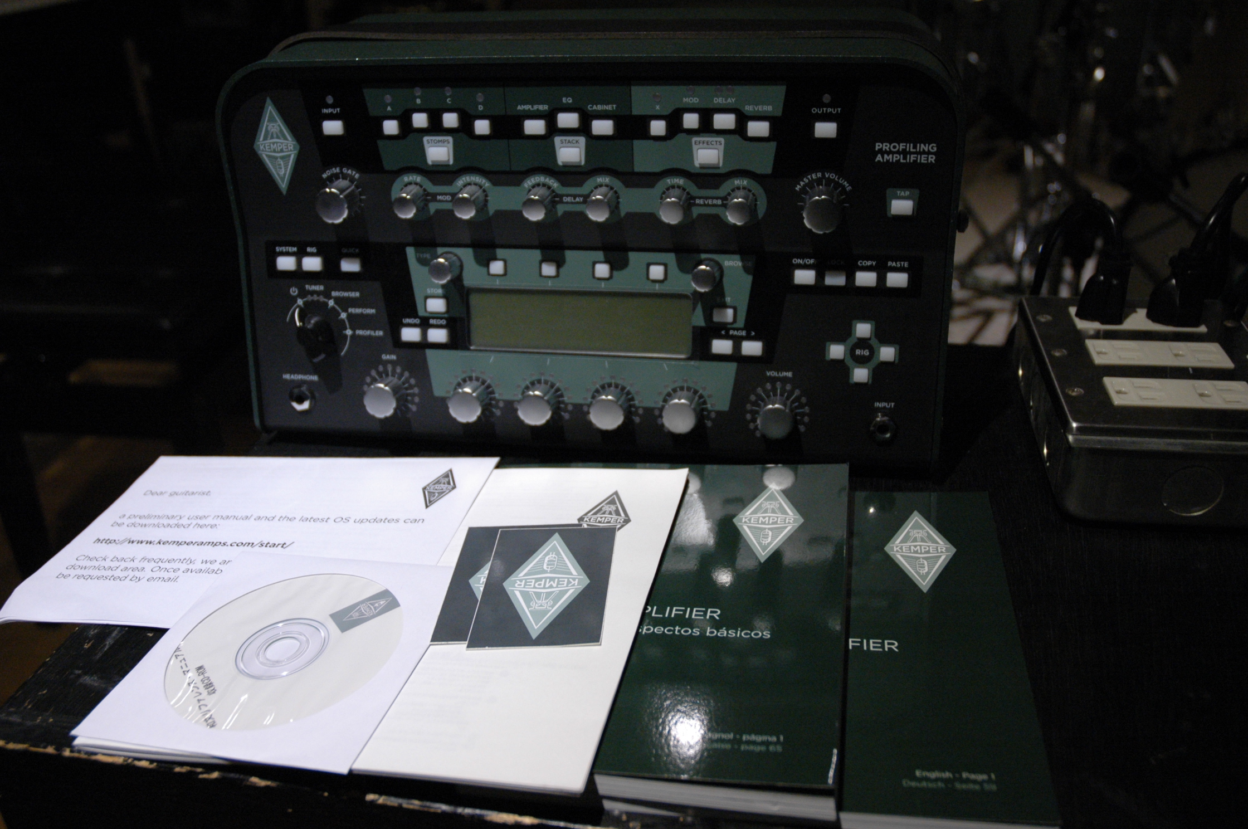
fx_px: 1143
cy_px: 414
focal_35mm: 33
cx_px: 624
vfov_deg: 39.9
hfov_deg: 57.3
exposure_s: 1/30
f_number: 3.8
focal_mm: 22
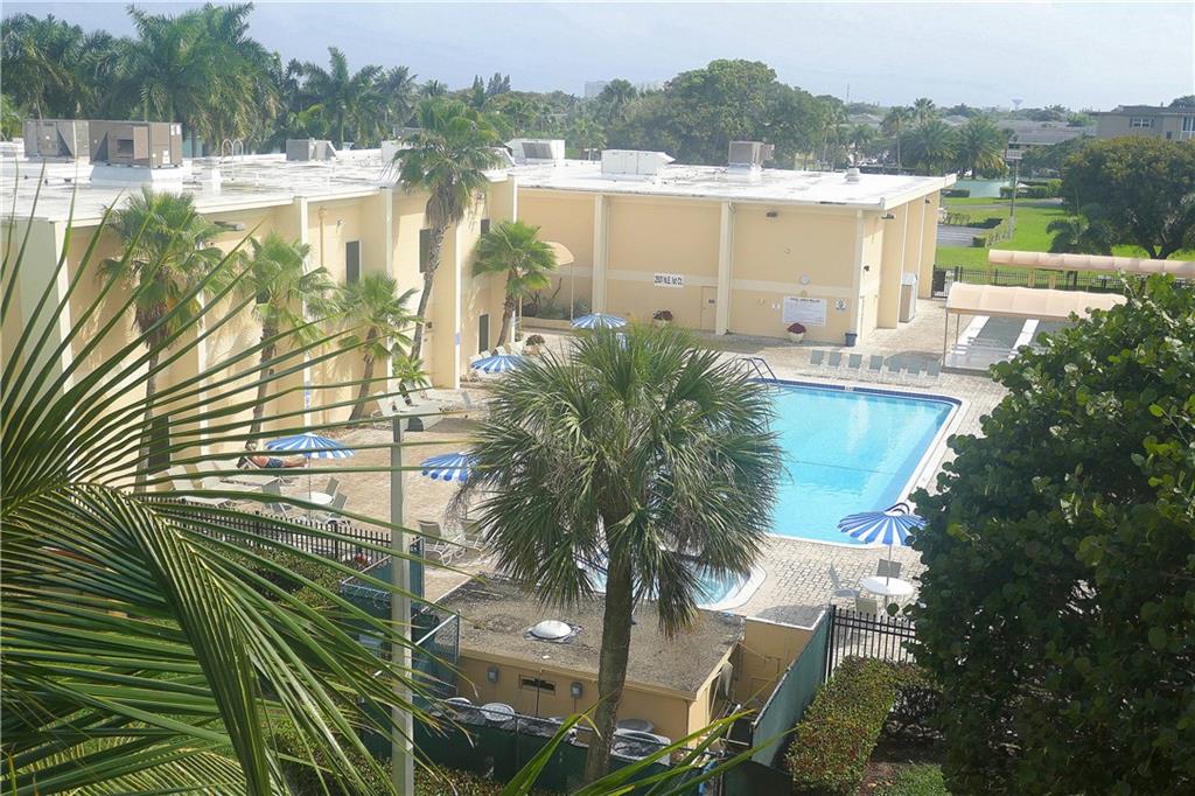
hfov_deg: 48.5
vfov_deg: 33.4
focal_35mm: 40
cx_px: 598
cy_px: 398
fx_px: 1327
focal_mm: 14.5
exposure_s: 1/1000
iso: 125
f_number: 3.7
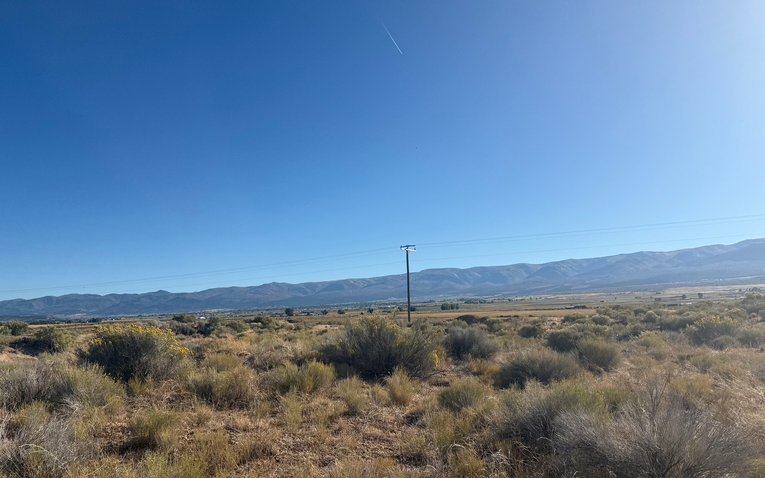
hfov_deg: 66.4
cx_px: 354
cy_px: 298
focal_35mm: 28
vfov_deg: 44.2
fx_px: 584
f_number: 1.78
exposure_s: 1/7353
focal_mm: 6.76
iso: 80
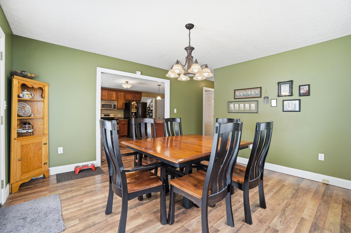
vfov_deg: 77.2
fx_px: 146
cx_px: 176
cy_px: 116
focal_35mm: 15
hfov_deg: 100.4
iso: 100
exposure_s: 1/250
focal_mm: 10
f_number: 4
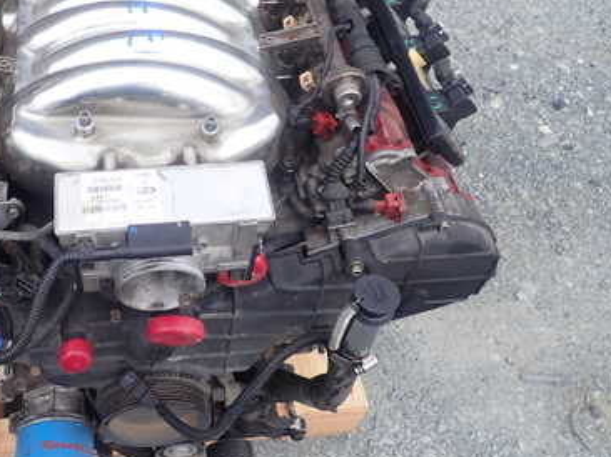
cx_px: 157
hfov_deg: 44.4
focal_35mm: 41
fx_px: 723
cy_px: 162
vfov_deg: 34.8
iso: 100
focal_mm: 4.5
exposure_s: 1/200
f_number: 2.8
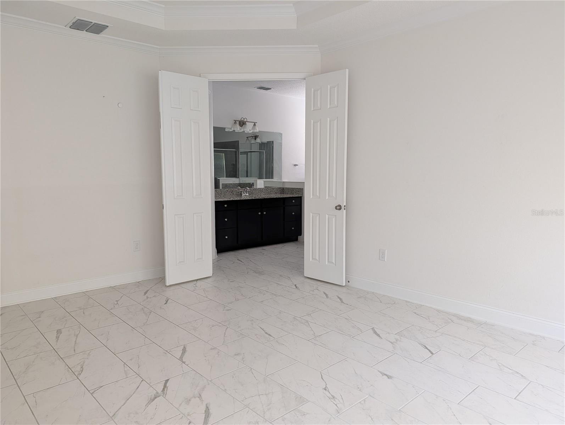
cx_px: 282
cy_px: 212
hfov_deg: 71.5
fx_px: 392
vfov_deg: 56.9
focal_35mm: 24
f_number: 1.68
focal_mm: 6.9
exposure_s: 1/30
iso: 185
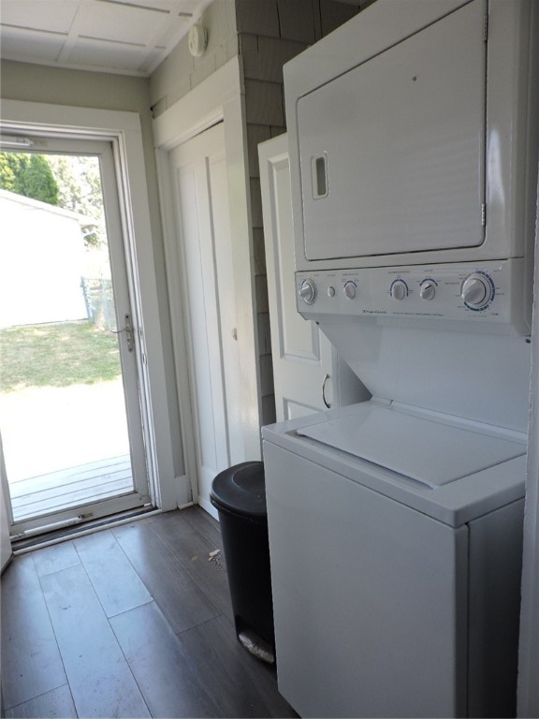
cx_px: 270
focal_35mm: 24
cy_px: 360
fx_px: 498
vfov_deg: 71.6
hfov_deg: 56.8
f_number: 3
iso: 100
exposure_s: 1/80
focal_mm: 4.3
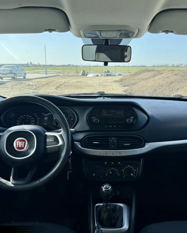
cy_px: 117
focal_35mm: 32
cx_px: 101
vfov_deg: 55.7
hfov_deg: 45.7
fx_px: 221
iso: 100
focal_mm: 6.76
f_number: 1.78
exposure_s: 1/1770
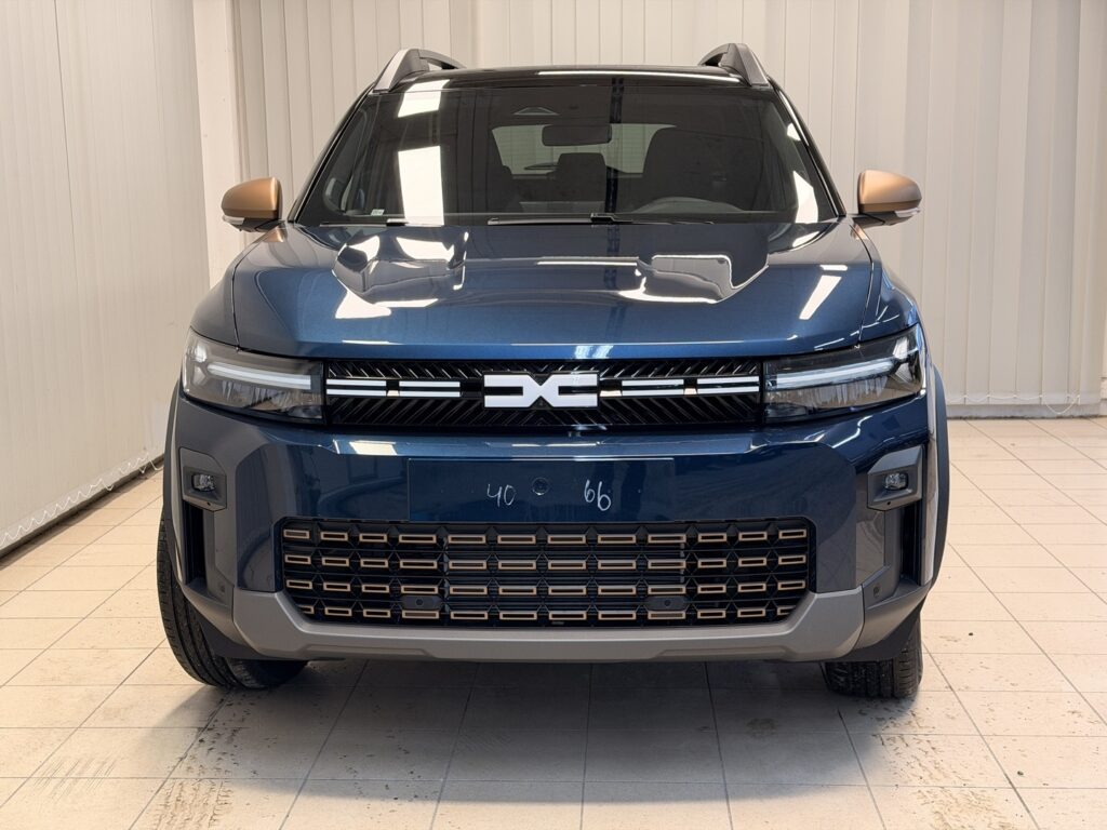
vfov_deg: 30.3
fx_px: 1535
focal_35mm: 48
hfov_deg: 39.7
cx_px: 554
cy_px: 415
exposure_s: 1/100
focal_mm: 6.76
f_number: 1.78
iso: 200
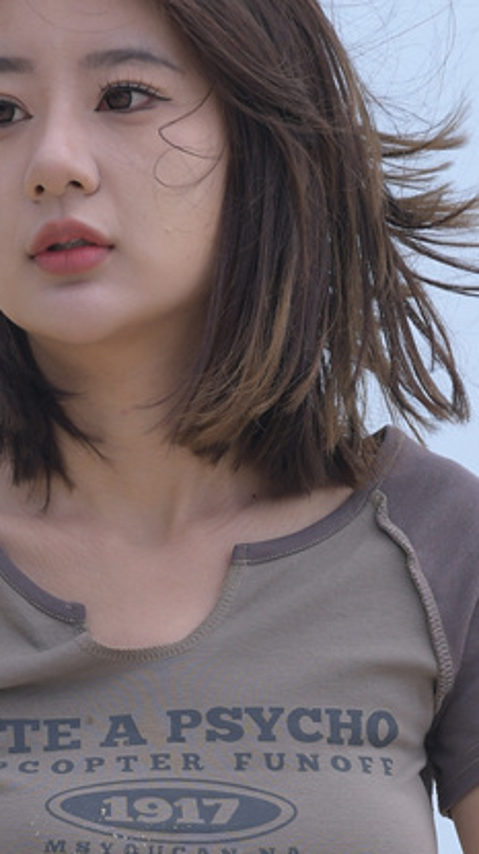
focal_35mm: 964
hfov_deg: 1.3
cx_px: 218
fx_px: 21798
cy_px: 1412
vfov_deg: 2.2
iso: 64
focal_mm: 185
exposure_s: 1/640
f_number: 4
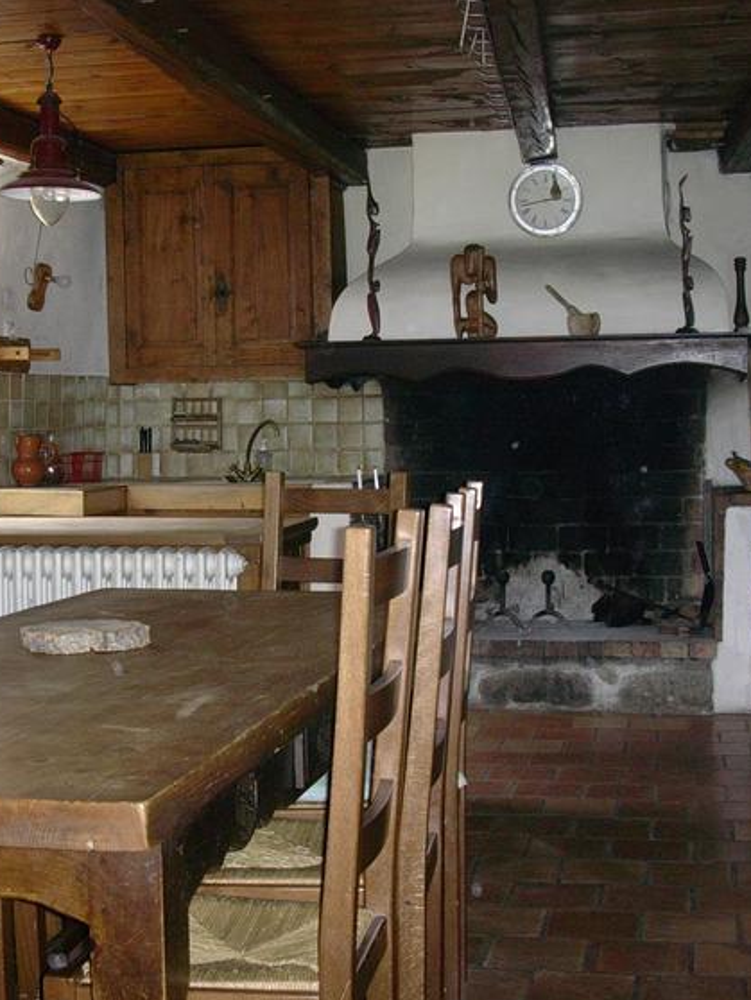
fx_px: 1532
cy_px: 477
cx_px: 346
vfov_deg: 36.1
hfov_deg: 27.5
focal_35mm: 53
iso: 89
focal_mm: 5.6
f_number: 2.7
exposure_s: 1/64
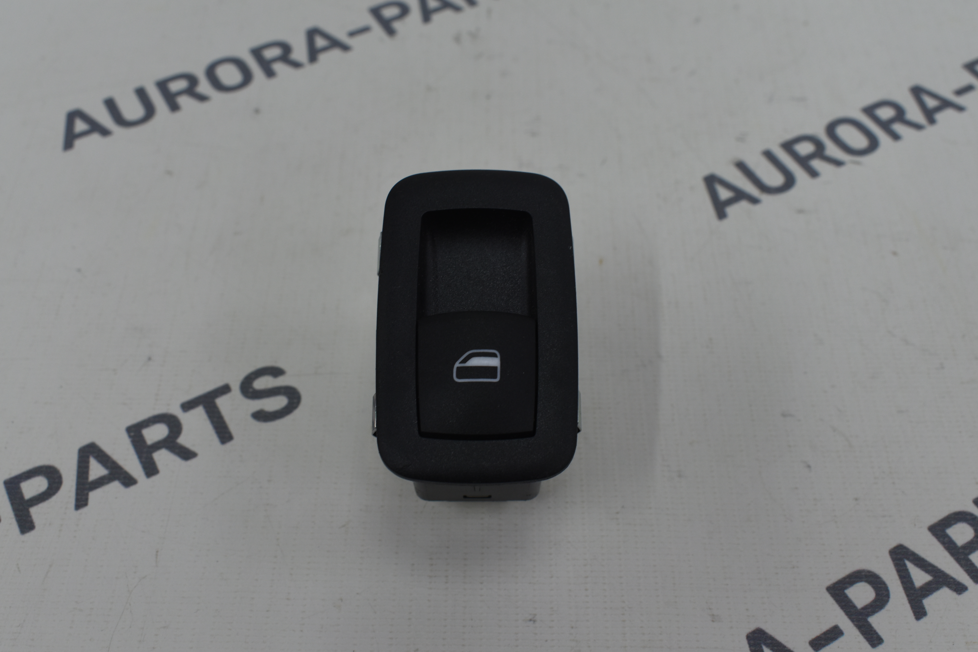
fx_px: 1141
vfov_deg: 31.9
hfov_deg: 46.4
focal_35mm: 42
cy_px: 326
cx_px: 489
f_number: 9
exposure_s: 1/50
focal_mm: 28
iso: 280
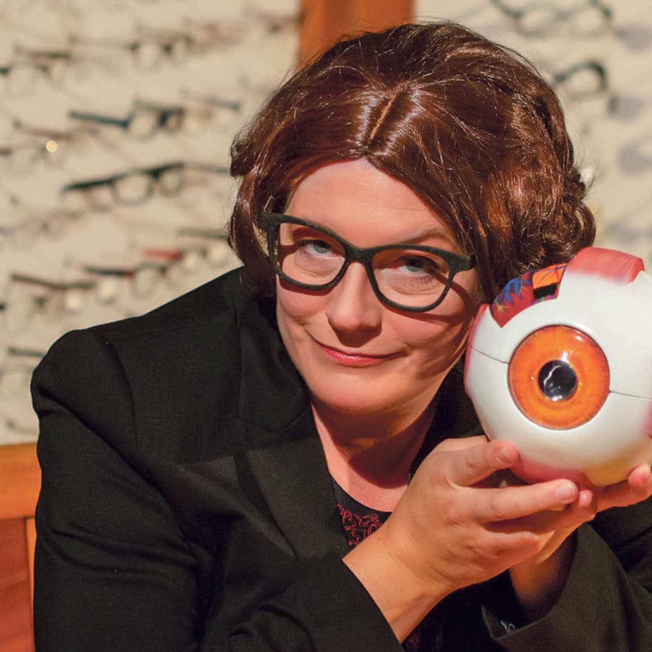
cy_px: 328
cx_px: 402
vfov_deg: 16.3
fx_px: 2280
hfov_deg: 16.3
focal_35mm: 107
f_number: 2.5
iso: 1000
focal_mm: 45
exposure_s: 1/200
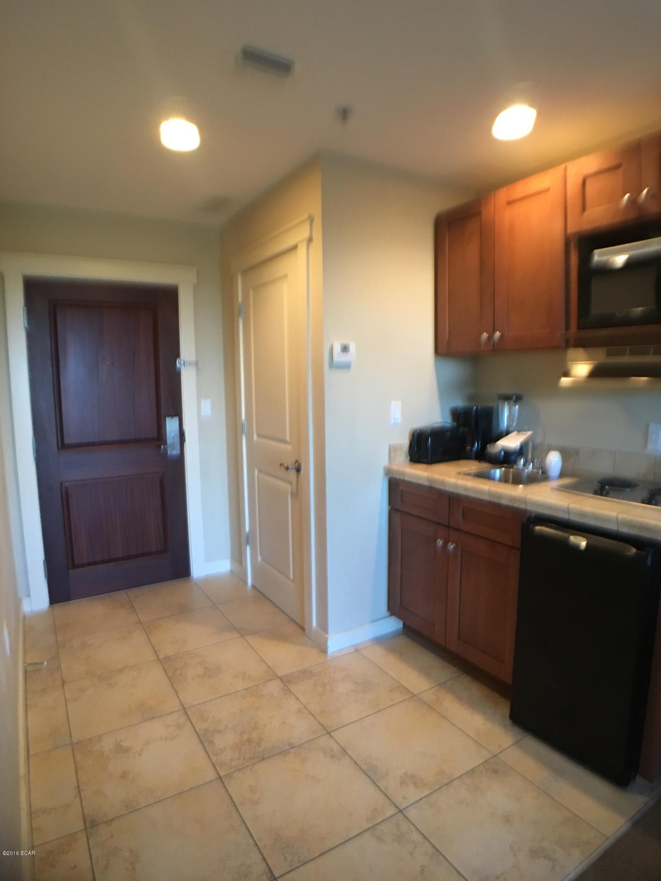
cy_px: 440
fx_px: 738
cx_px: 330
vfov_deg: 61.7
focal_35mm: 29
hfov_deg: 48.2
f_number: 2.2
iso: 100
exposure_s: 1/15
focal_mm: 4.15
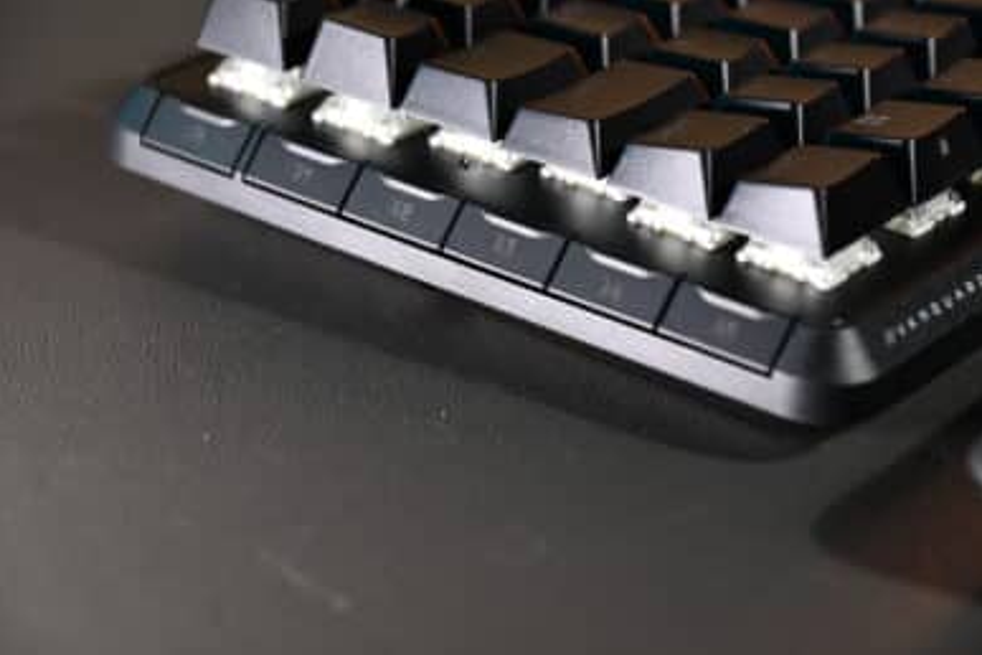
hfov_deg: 16.9
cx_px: 492
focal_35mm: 121
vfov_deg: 11.3
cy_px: 328
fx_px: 3300
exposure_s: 1/125
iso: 2000
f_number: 8
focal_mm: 120
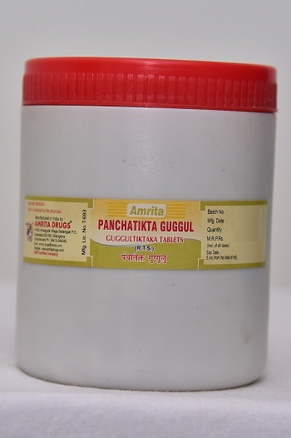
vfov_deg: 17.1
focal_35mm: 120
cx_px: 146
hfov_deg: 11.4
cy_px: 219
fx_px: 1457
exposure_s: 1/160
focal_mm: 120
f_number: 5.6
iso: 1600
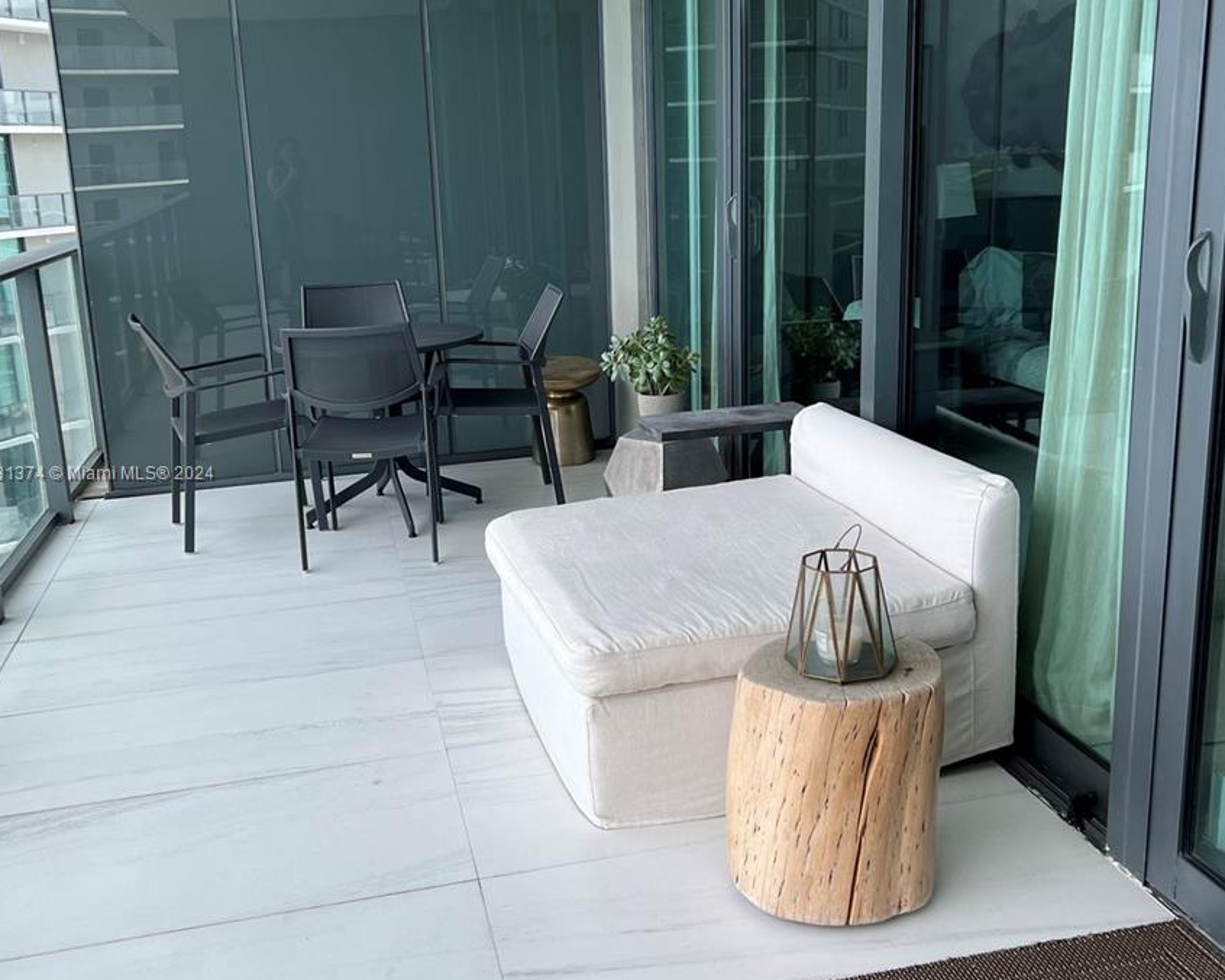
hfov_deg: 50.3
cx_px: 601
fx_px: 1305
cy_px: 475
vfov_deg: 41.2
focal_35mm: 36
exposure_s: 1/853
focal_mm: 5.7
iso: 50
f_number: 1.5
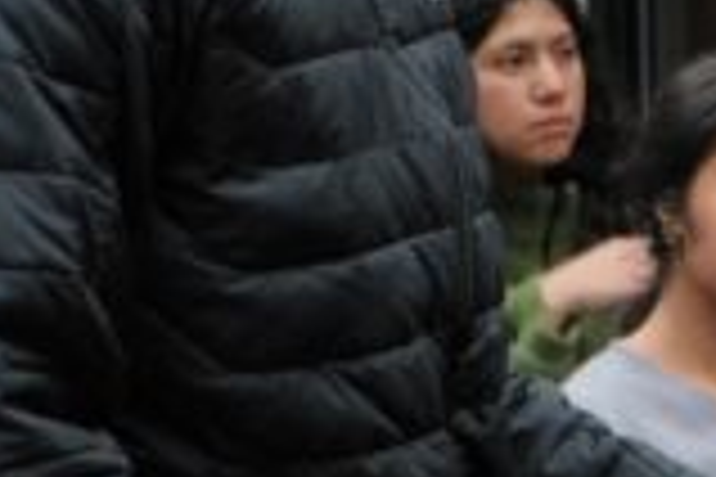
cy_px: -58
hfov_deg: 8.1
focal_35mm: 246
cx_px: 1166
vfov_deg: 5.6
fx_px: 4892
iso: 1600
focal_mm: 34.3
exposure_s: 1/125
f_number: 3.6
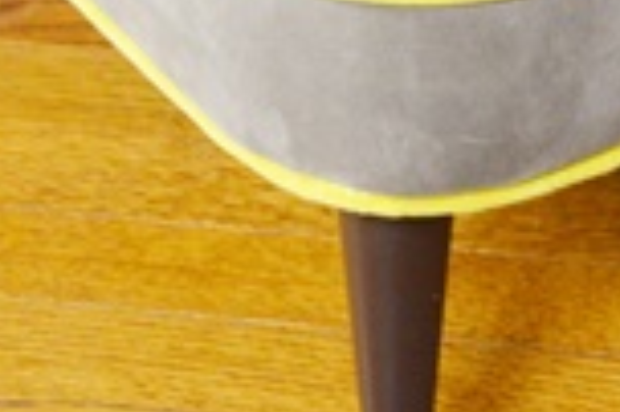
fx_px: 4903
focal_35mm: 285
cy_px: -392
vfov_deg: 4.7
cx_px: 787
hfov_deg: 7.2
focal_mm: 48
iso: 1250
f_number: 5.3
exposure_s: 1/30
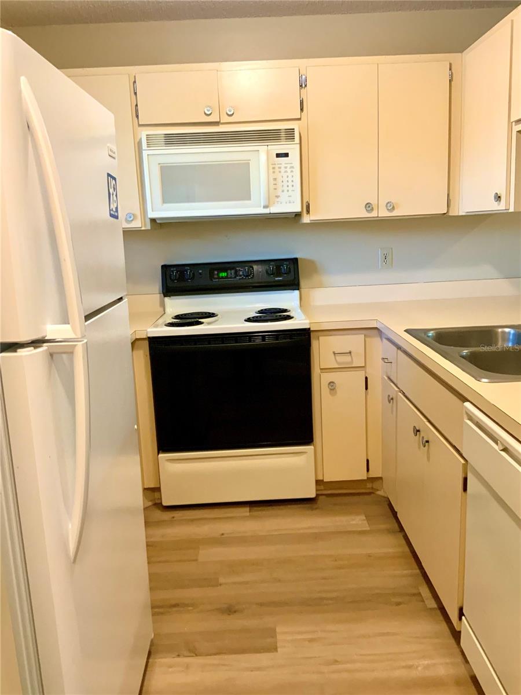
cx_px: 260
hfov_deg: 48.2
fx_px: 582
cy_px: 348
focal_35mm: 29
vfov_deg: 61.7
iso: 200
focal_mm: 3
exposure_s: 1/60
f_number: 1.8
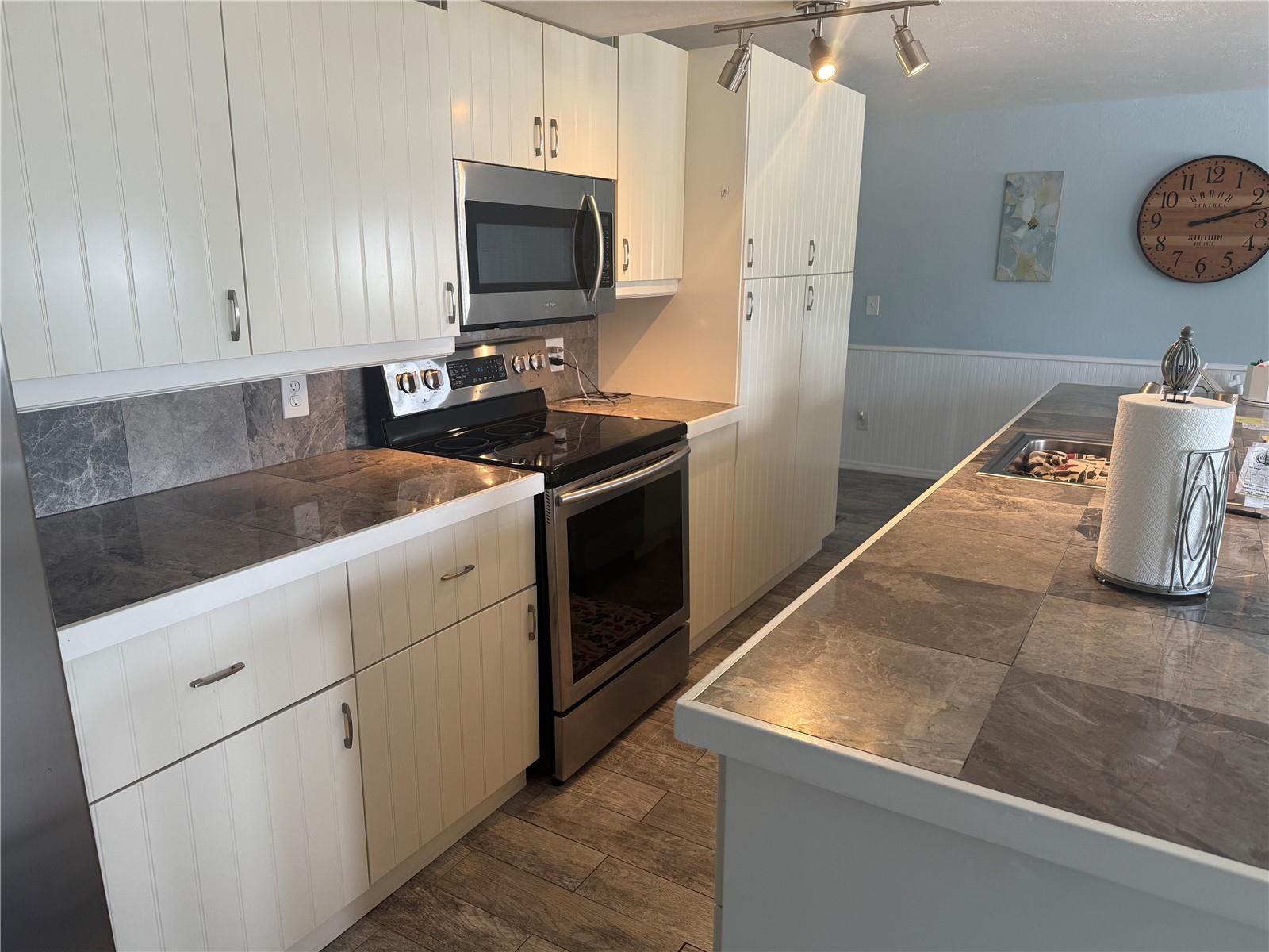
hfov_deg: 71.6
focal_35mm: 24
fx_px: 880
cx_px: 634
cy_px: 476
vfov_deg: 56.8
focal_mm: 6.76
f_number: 1.78
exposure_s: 1/120
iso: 160
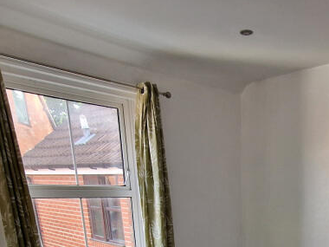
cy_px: 316
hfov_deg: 49.1
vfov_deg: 31.8
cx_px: 270
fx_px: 333
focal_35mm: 35
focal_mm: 2.2
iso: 100
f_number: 2.2
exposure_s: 1/50
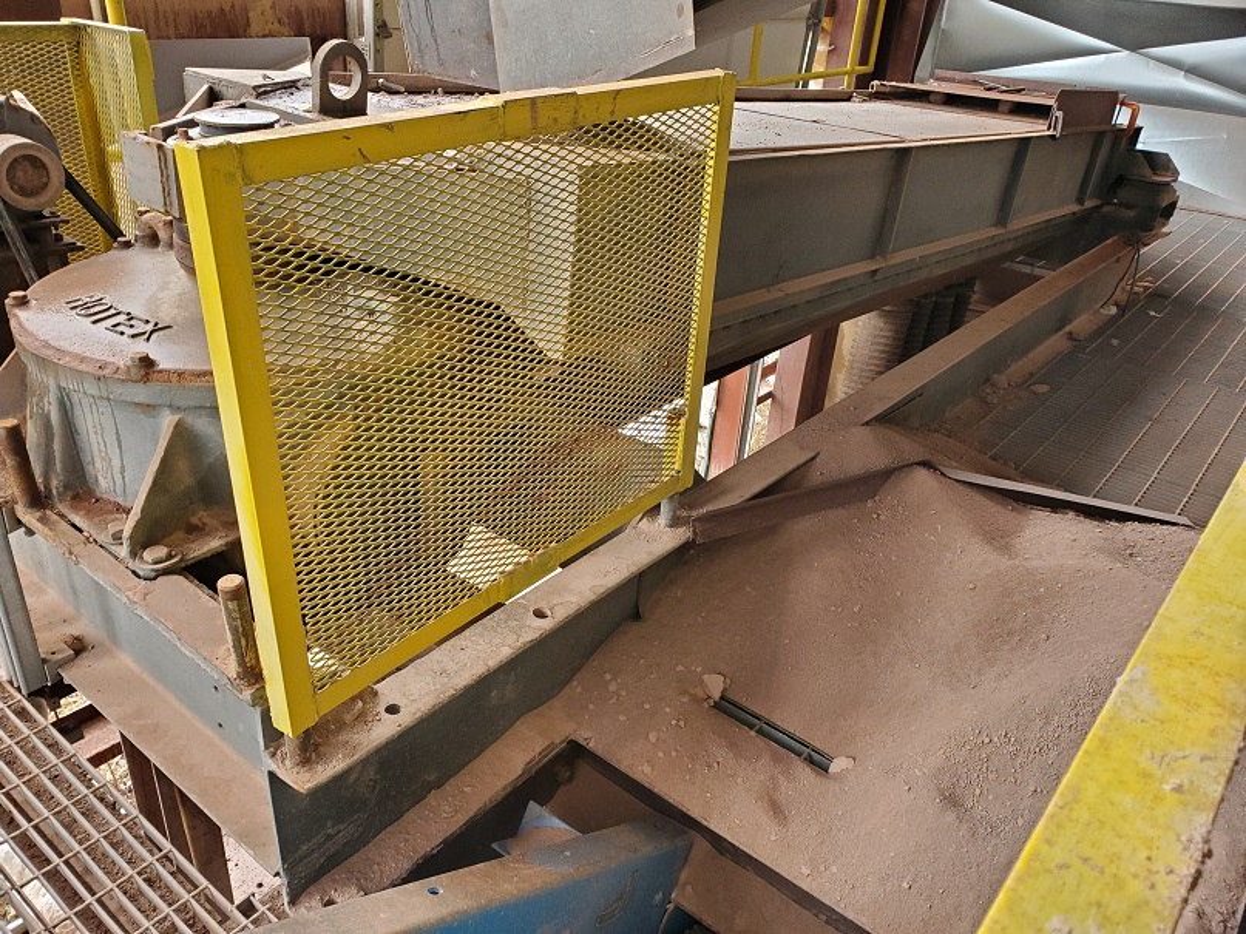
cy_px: 467
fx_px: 936
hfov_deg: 67.3
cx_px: 623
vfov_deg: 53.1
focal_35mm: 26
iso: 250
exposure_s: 1/120
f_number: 2.4
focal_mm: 4.3
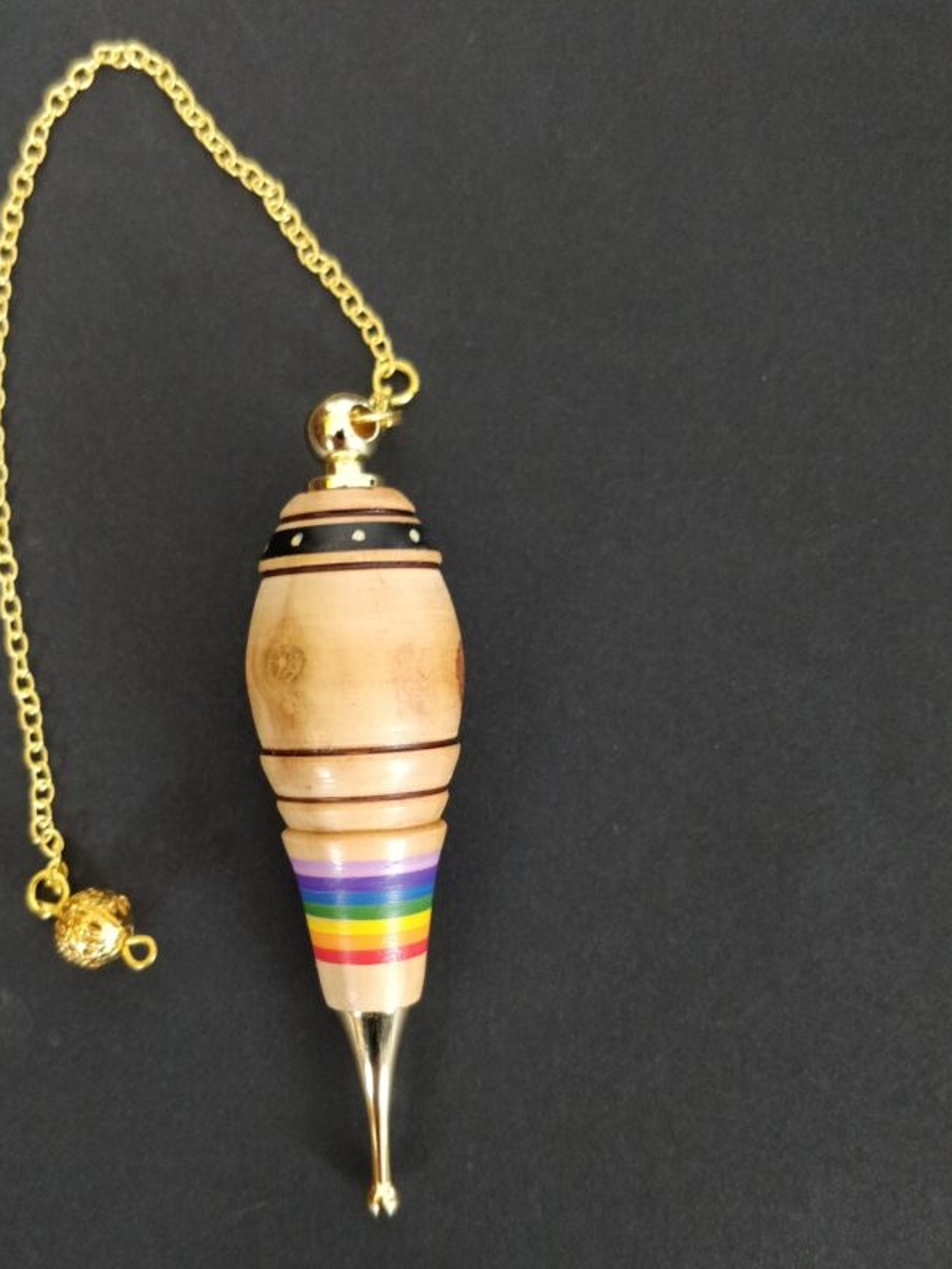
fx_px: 1136
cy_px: 706
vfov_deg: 58.2
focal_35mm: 31
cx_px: 381
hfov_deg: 45.2
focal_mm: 4.1
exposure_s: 1/33
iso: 1000
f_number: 1.7
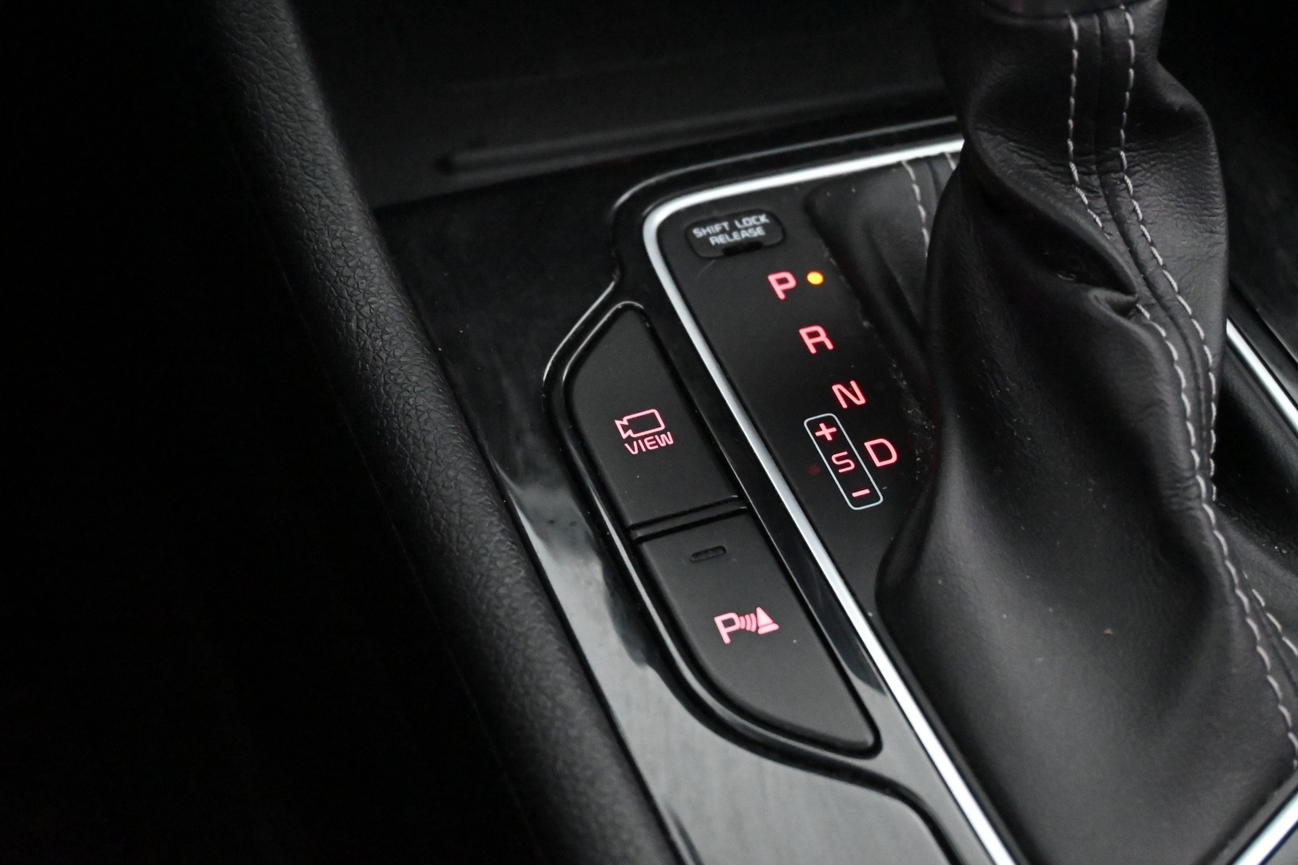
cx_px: 649
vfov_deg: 27.3
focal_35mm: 50
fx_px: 1785
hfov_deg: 40.0
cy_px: 432
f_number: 5
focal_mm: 33
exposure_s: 1/50
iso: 14400
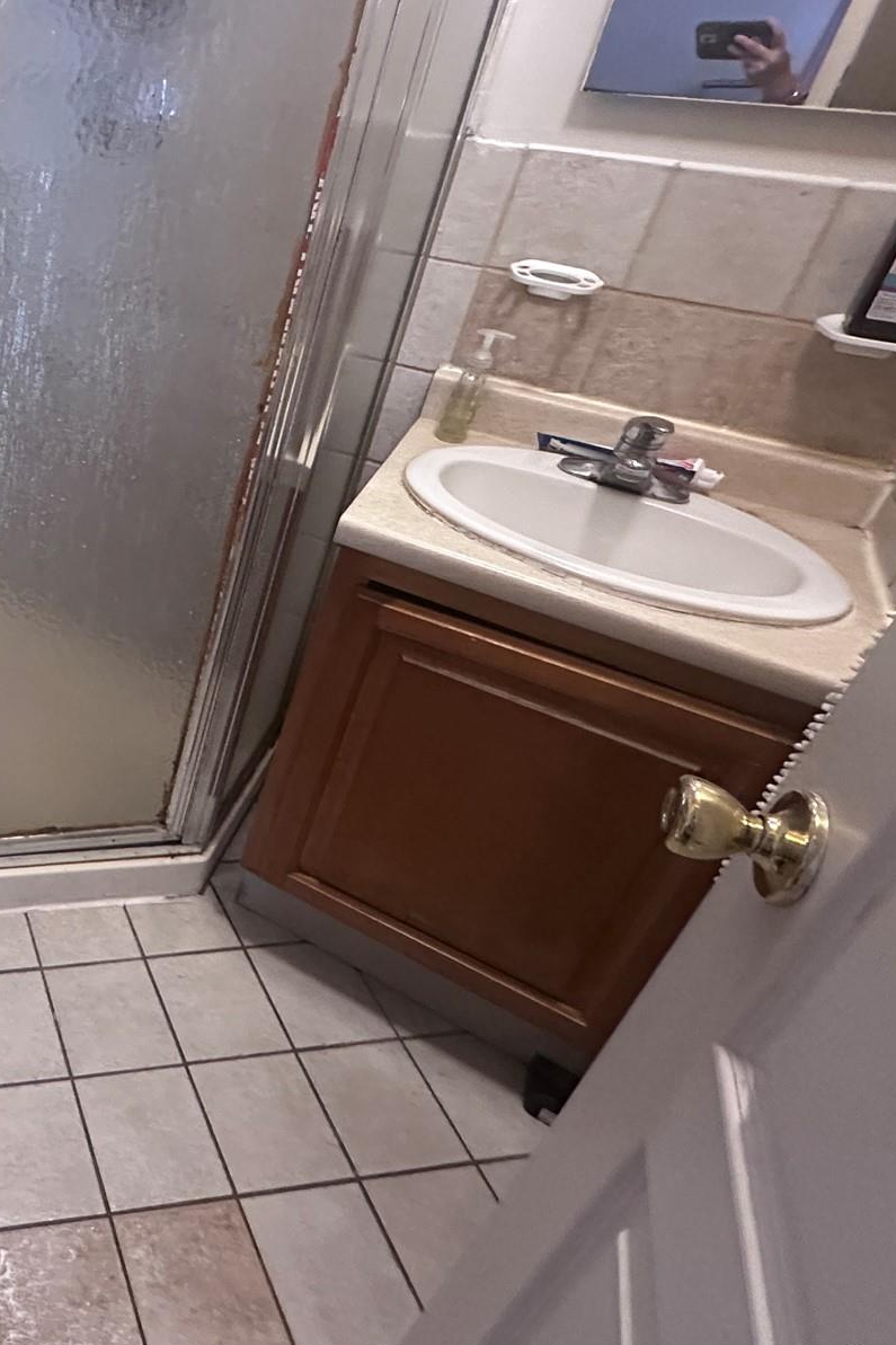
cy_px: 522
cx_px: -82
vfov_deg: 70.6
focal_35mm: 25
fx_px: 934
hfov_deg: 41.3
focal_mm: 2.22
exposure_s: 1/60
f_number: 2.2
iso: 800
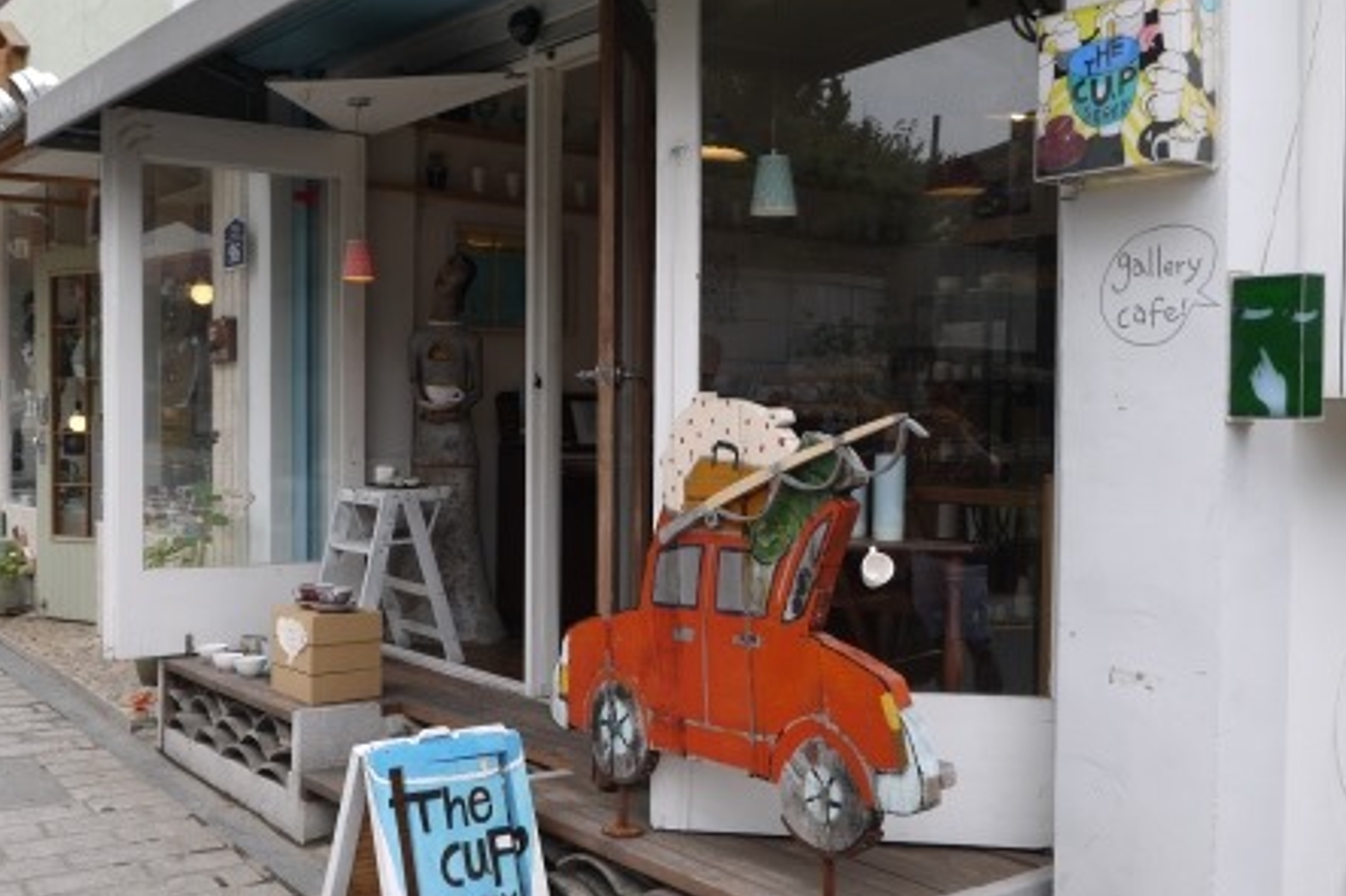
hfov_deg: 48.5
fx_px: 1495
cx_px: 671
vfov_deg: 33.4
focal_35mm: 40
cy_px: 483
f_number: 7.1
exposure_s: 1/250
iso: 160
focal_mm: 19
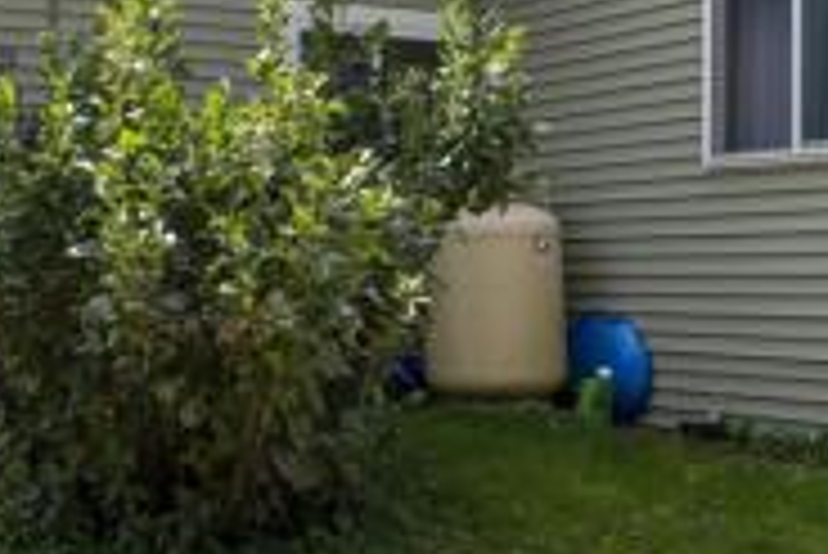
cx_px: -4
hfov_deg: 30.1
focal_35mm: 62
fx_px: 1427
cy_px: 313
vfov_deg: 21.9
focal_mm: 24
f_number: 9
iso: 100
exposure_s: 1/100
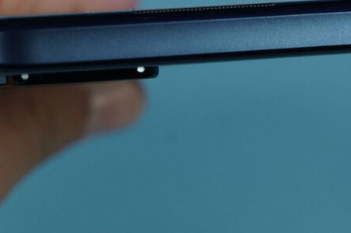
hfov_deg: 15.5
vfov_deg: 10.3
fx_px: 1286
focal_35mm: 132
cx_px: 195
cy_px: 33
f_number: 7.1
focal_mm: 70
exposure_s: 1/160
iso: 2000
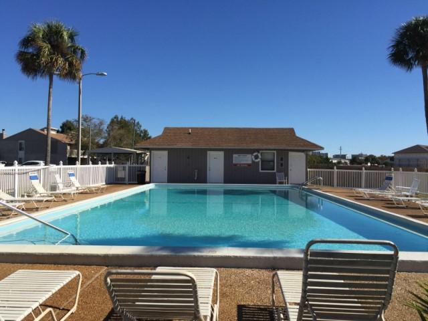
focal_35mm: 29
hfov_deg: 61.7
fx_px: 359
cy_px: 160
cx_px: 214
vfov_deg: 48.2
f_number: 2.2
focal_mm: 4.15
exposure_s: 1/3049
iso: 32
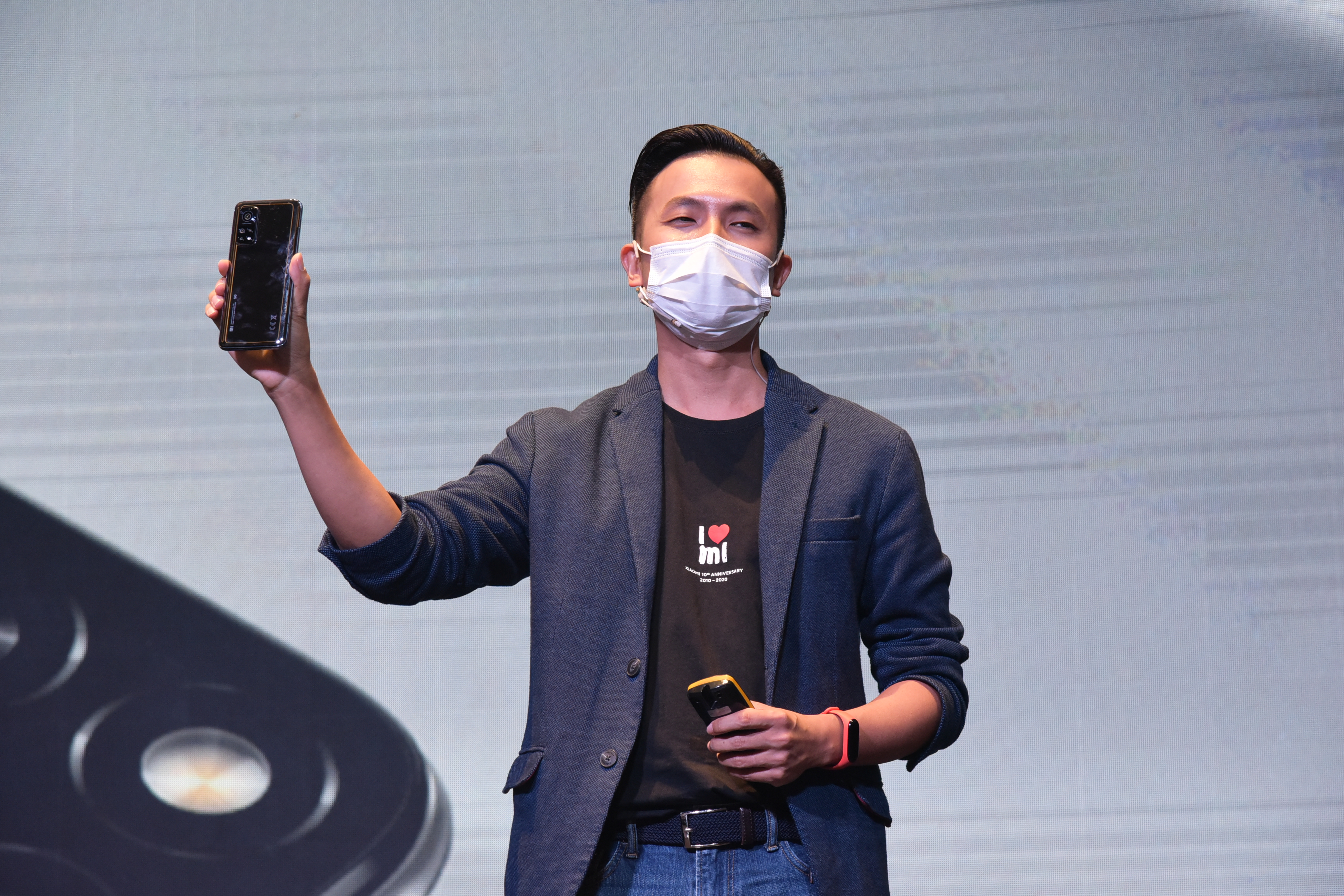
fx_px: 4106
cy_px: 448
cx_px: 672
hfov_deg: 18.6
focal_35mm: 110
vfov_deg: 12.5
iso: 3200
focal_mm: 110
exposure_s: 1/125
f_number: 6.3
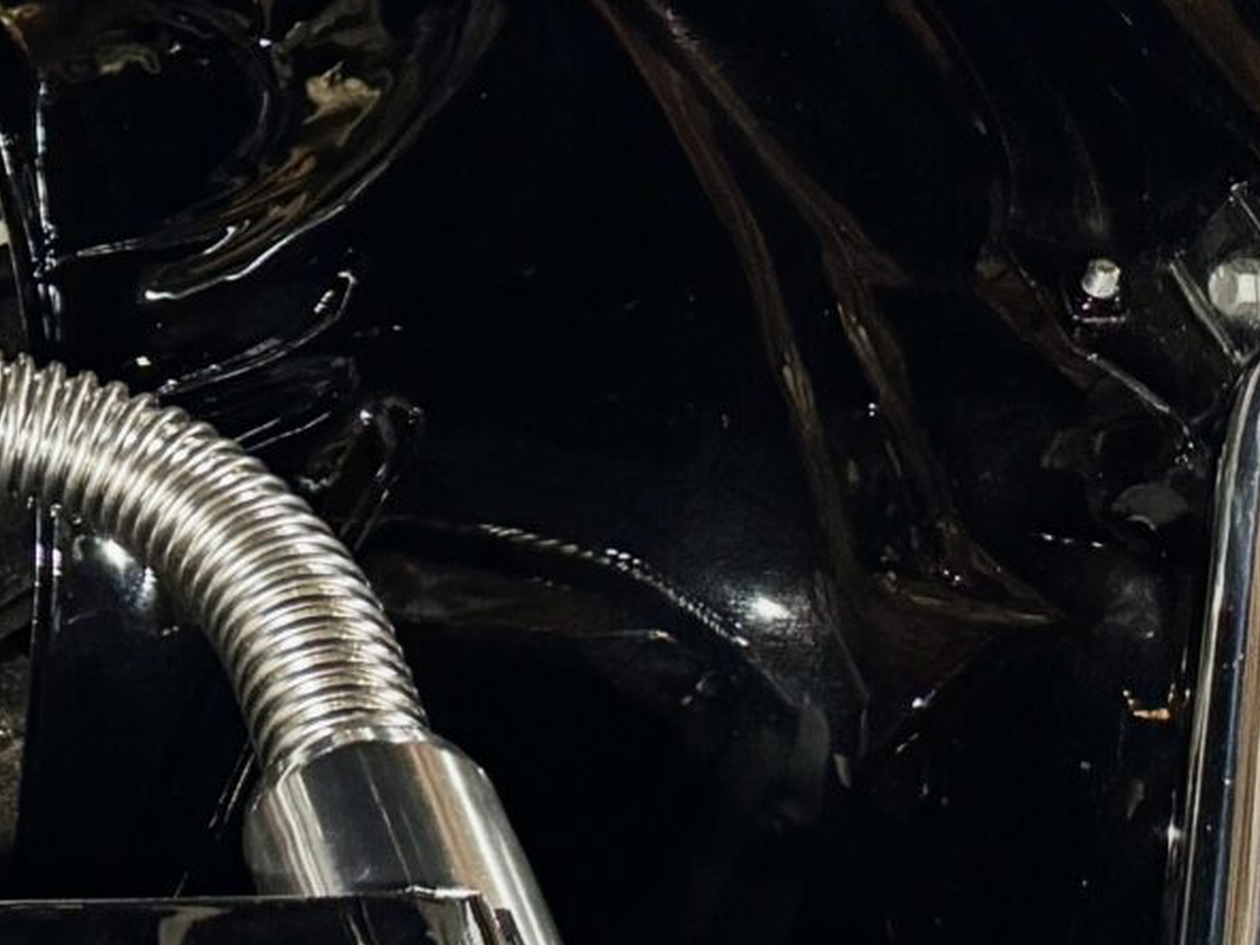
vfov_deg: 14.0
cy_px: -6
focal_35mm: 104
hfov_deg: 15.2
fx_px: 3785
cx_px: -1269
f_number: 1.78
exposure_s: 1/31
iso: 1000
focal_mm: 6.76
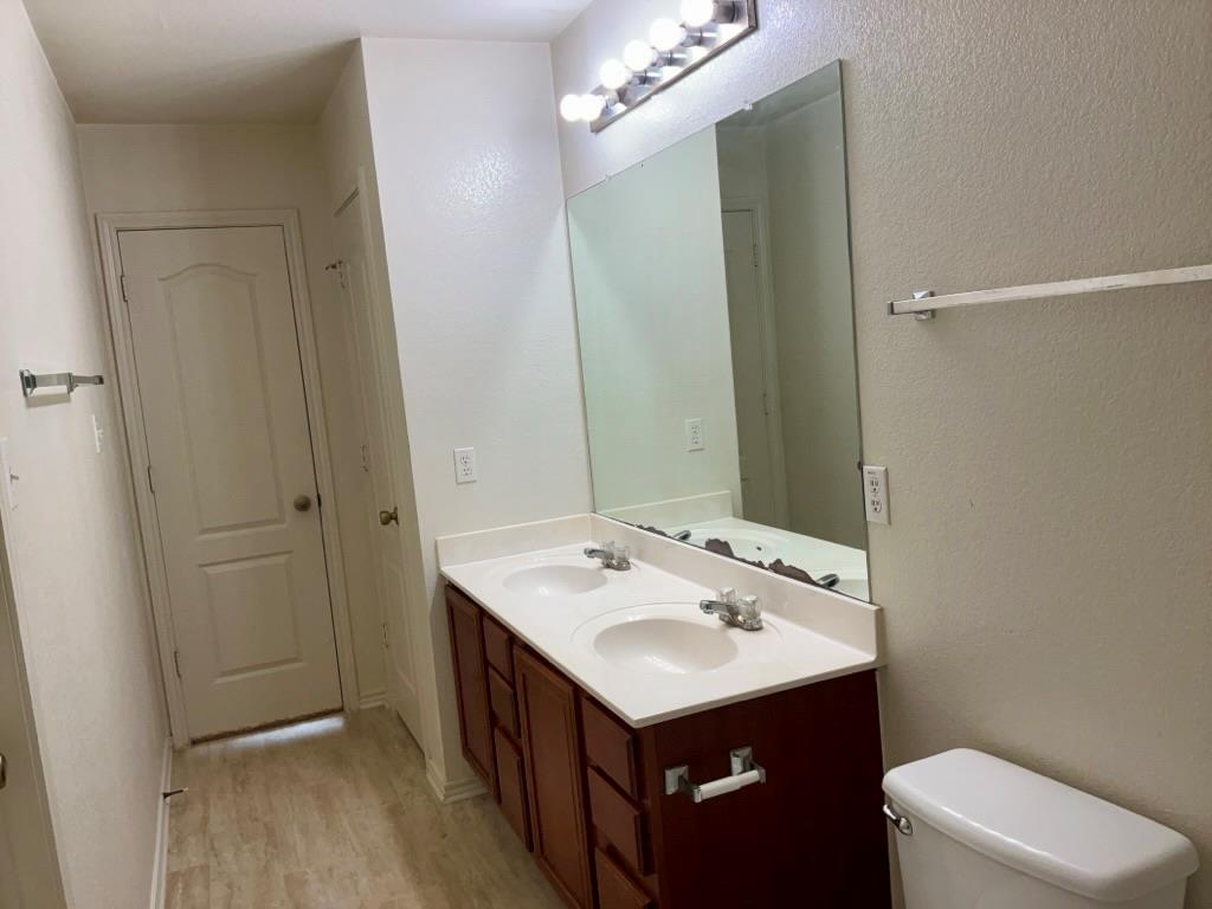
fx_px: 945
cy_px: 454
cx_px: 606
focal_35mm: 27
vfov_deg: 51.4
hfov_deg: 65.3
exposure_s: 1/60
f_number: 1.8
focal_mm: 3
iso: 32
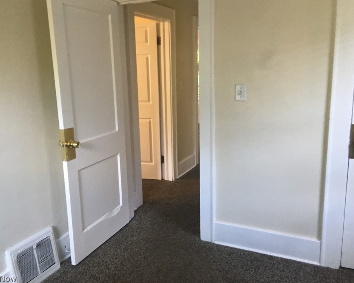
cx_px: 171
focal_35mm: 31
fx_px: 325
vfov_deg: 47.1
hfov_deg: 57.2
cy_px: 139
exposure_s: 1/30
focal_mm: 4.15
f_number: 2.2
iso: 125
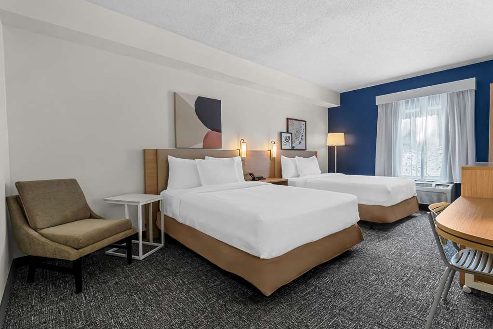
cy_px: 164
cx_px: 246
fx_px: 205
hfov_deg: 100.4
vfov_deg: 77.3
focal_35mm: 15
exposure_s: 1/8
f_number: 8
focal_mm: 10
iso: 400
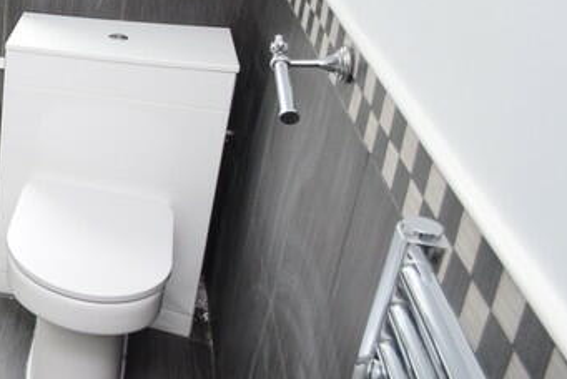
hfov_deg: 30.8
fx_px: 709
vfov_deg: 28.8
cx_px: -218
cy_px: 42
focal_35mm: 45
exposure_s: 1/60
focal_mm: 10
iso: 1400
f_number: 3.5
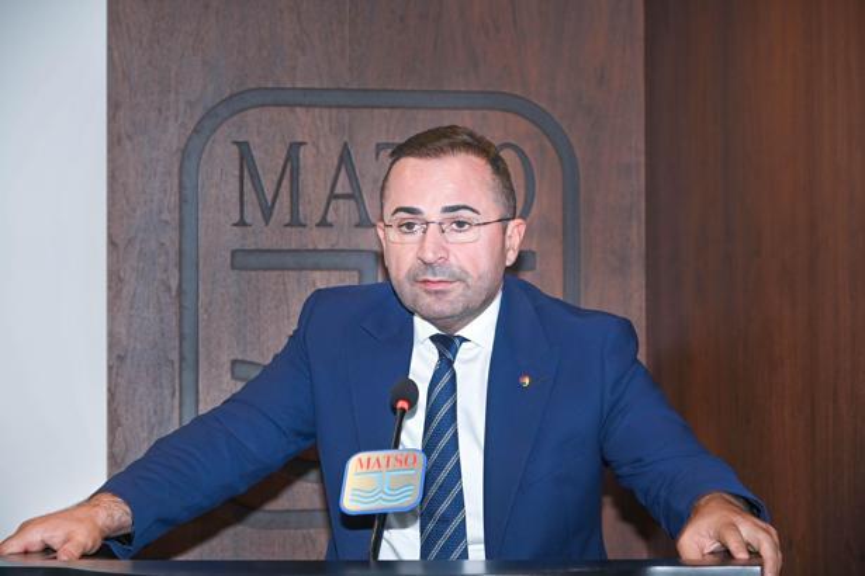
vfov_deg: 15.0
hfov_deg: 22.4
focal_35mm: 91
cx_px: 432
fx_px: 2186
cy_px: 288
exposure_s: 1/60
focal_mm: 91
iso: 640
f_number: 6.3
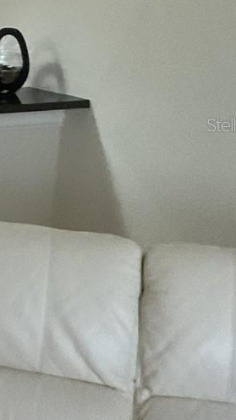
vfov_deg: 20.8
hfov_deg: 9.9
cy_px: 124
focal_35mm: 102
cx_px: -390
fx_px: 1135
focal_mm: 3
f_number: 1.8
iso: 250
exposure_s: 1/60
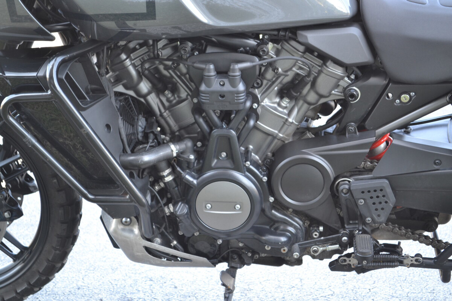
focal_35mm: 82
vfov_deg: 16.6
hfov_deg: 24.6
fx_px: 1036
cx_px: 226
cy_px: 150
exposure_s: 1/40
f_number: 5.6
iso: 400
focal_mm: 55
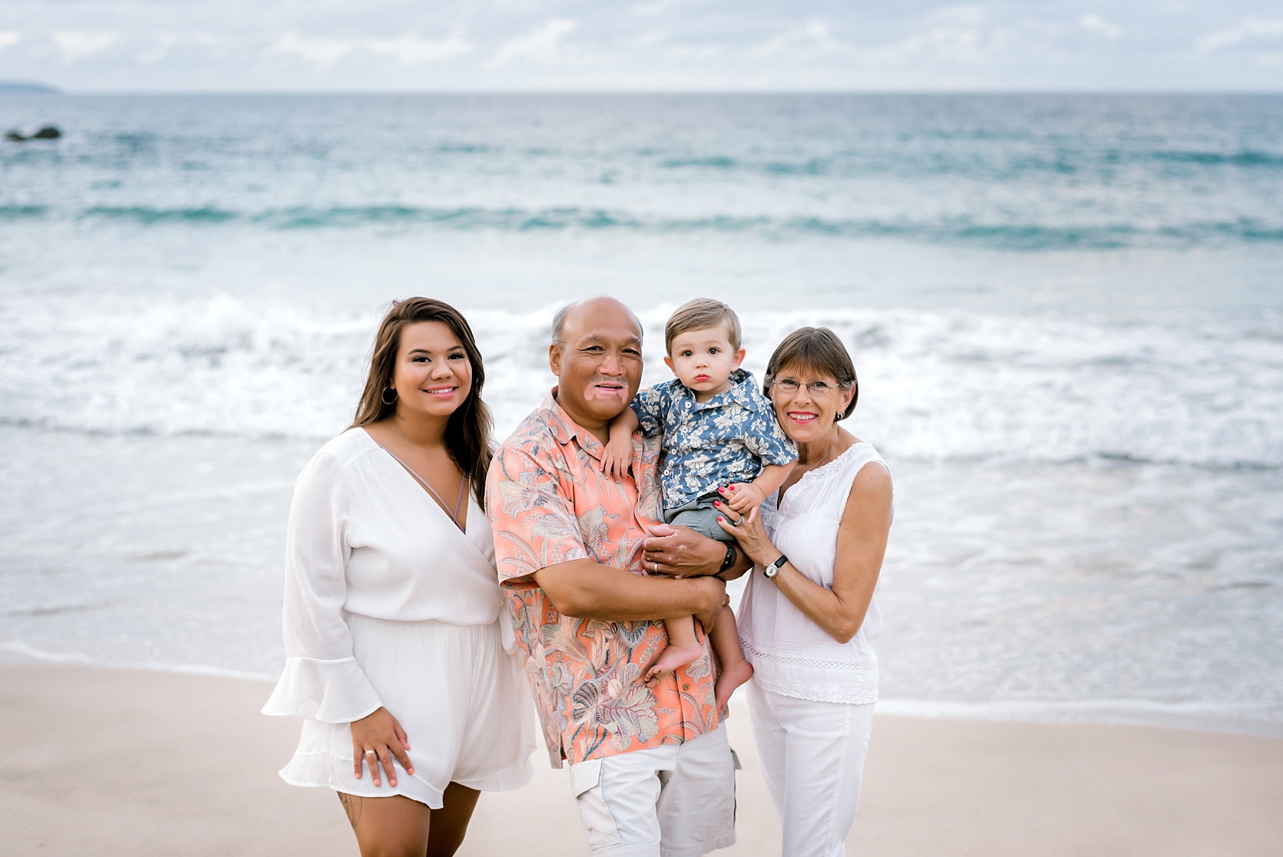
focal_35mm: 58
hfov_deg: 34.5
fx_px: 2068
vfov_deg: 23.4
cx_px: 642
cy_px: 428
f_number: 2.8
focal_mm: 58
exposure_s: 1/160
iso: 320
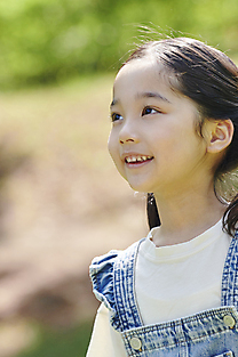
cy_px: 152
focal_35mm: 299
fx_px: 2971
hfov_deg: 4.6
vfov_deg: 6.9
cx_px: 127
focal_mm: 195
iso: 320
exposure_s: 1/320
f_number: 5
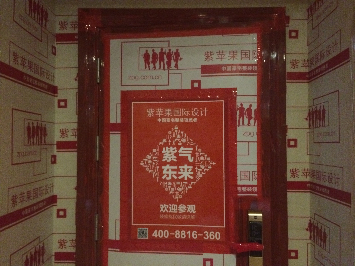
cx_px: 178
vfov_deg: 48.2
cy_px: 133
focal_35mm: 29
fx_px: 297
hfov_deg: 61.7
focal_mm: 4.15
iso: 640
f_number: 2.2
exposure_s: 1/15
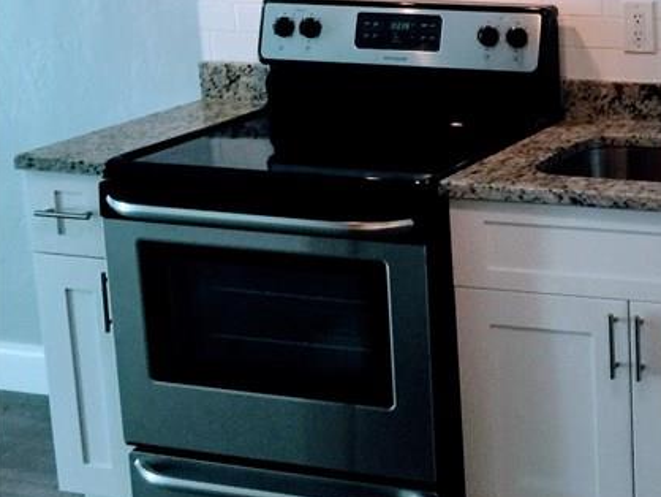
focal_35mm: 71
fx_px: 1357
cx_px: 803
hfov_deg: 24.6
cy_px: 114
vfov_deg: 20.6
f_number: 2.2
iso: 50
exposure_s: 1/30
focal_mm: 4.15
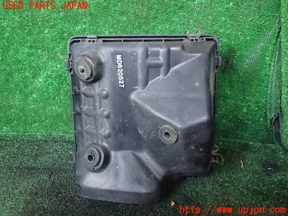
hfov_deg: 60.0
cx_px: 144
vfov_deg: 46.8
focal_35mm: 30
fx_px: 250
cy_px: 108
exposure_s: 1/30
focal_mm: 5.4
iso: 1600
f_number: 2.3
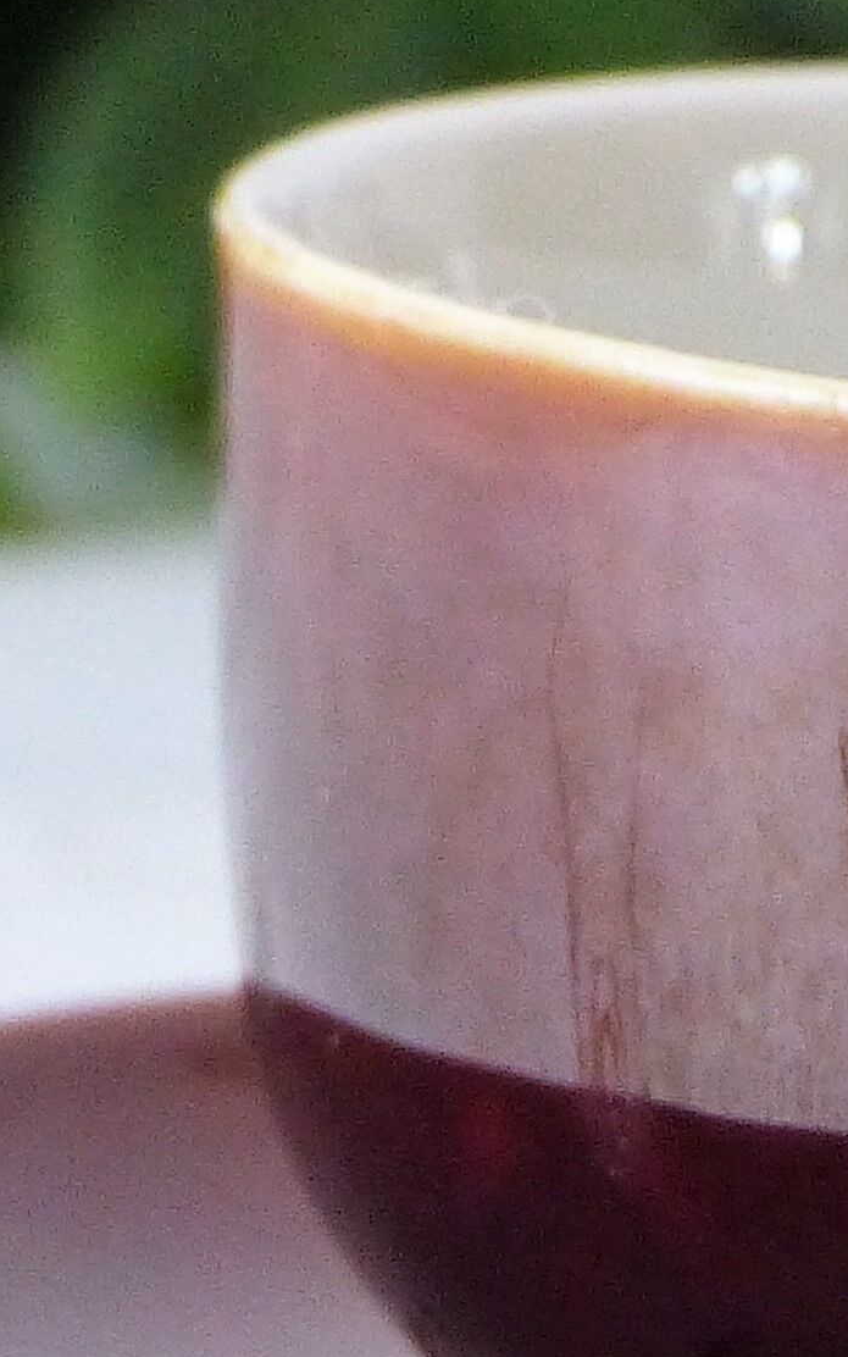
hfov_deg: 1.2
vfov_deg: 1.9
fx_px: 41599
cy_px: 1112
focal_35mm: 1125
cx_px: 1112
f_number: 2.8
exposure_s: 1/30
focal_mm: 48.3
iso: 400
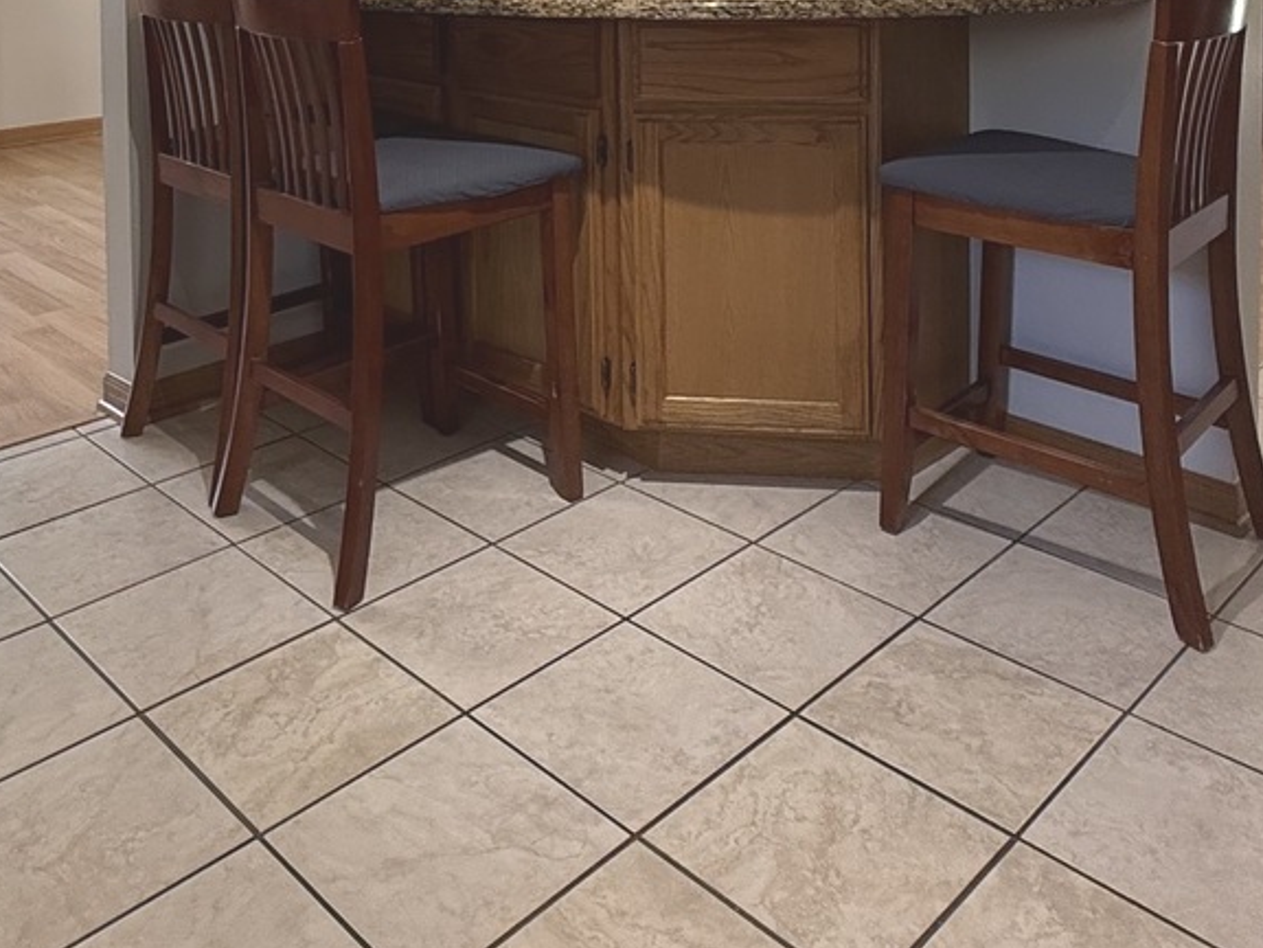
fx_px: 1277
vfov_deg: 35.4
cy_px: -70
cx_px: 566
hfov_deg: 52.5
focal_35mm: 35
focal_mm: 2.22
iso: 160
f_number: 2.2
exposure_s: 1/120
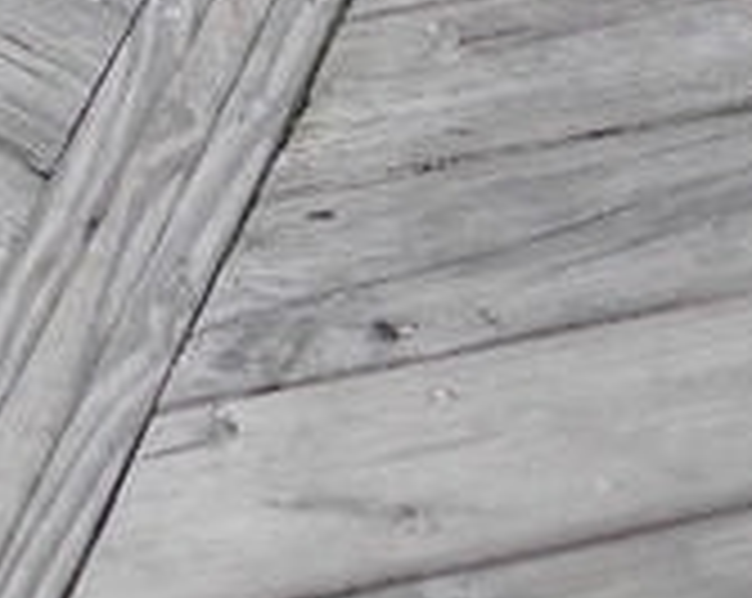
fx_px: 6243
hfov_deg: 6.1
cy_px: -1250
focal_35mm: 281
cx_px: -1882
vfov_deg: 5.2
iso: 160
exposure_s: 1/1300
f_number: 2
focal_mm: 20
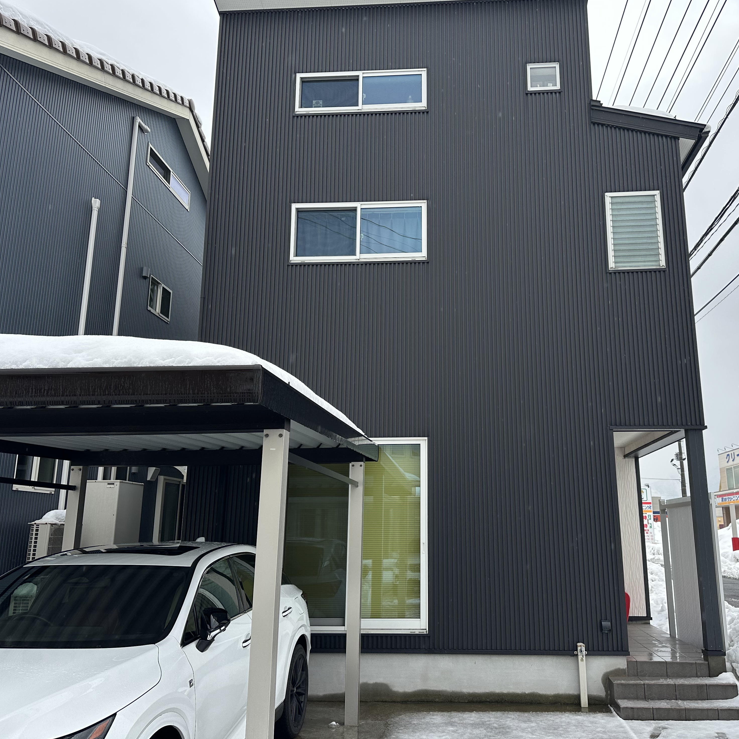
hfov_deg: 55.4
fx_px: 700
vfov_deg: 55.6
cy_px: 363
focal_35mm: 29
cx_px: 425
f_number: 1.78
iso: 80
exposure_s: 1/630
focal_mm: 6.86
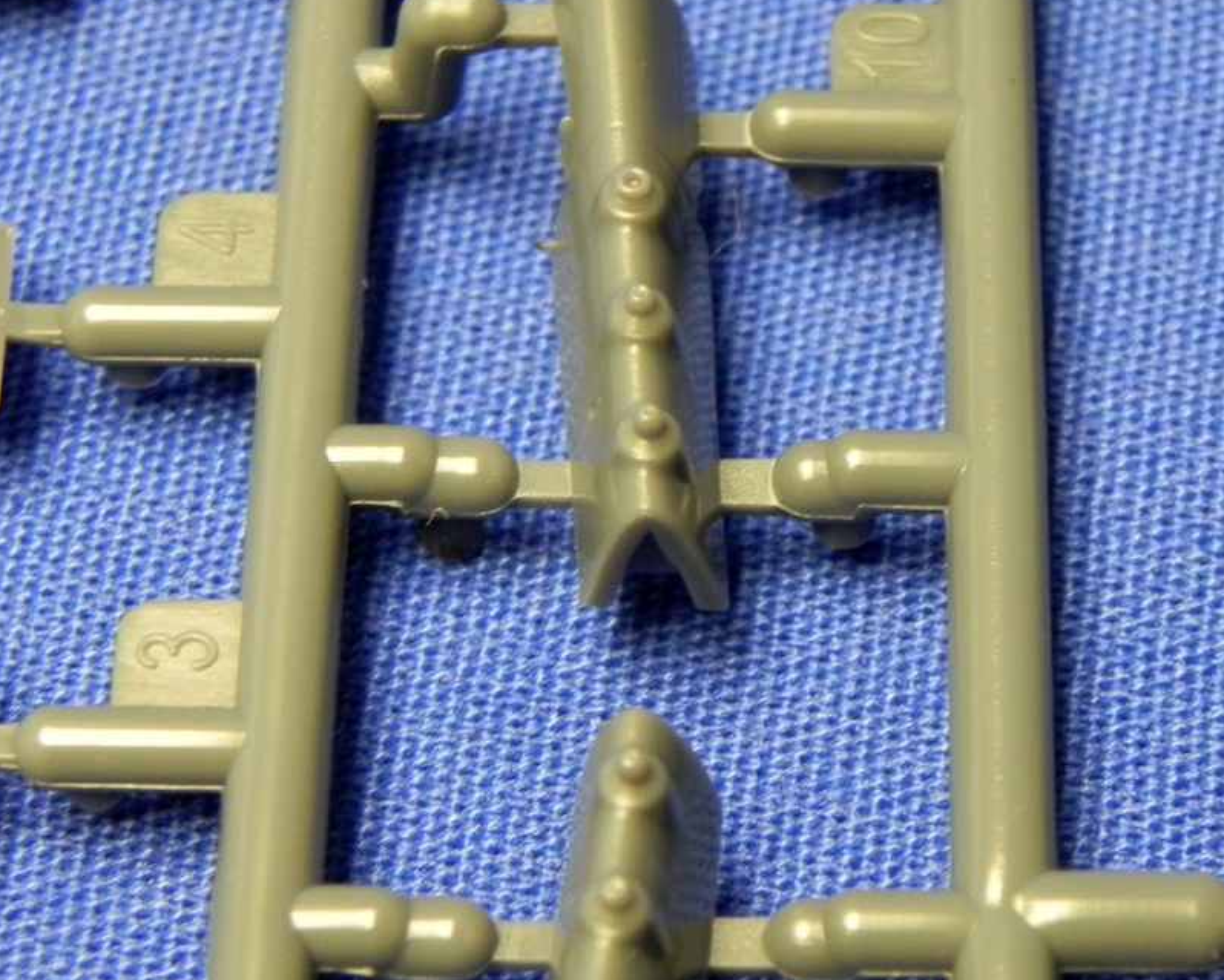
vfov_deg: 11.6
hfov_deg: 14.5
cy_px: 594
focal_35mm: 133
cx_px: 684
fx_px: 4820
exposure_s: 1/11.5
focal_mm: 15.1
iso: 400
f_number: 4
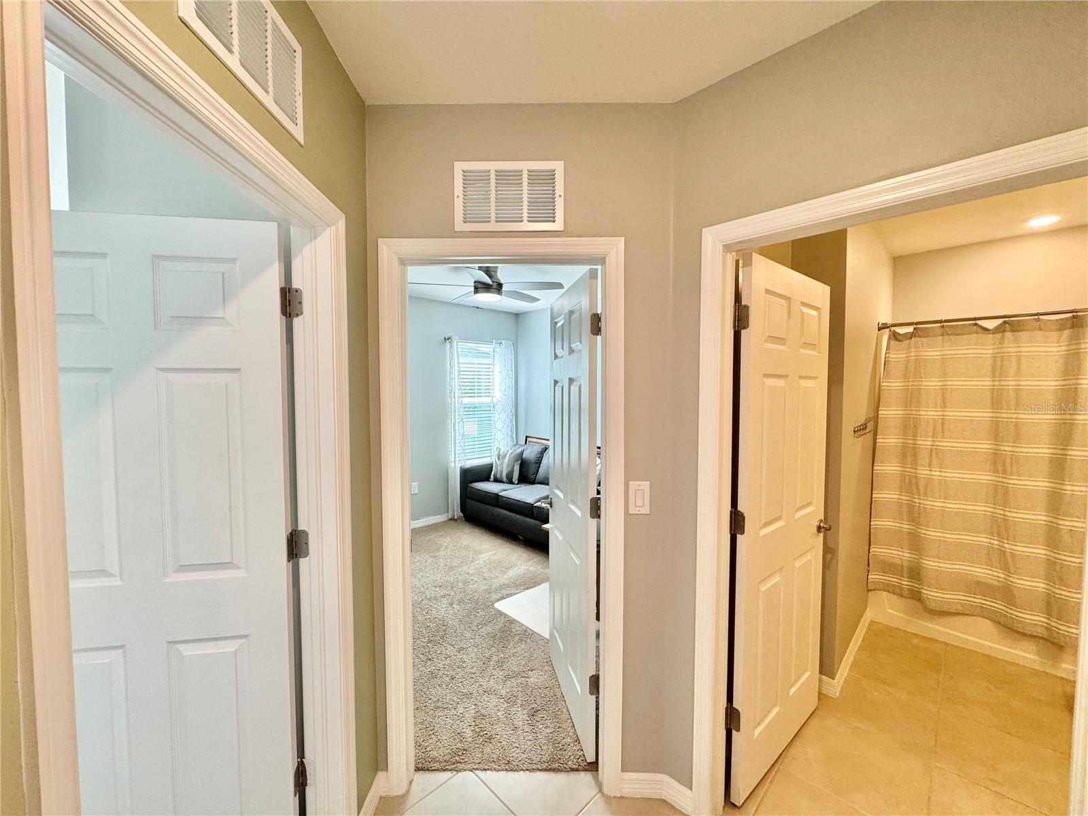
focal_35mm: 14
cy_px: 408
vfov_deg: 85.7
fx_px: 440
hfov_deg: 102.1
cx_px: 544
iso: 200
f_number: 2.2
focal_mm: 2.22
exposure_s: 1/120
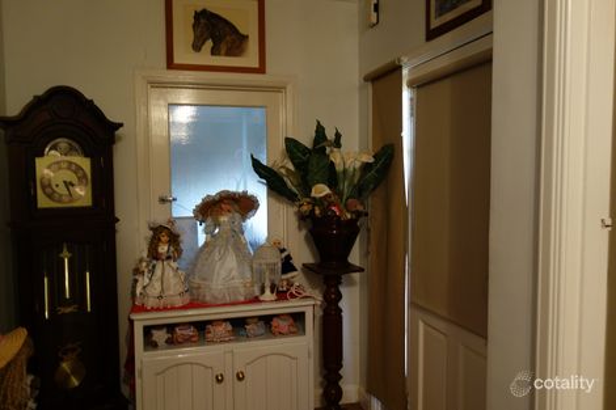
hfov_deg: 65.5
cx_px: 308
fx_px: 479
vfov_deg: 46.4
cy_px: 205
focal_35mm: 28
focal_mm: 10.42
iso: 400
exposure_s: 1/30
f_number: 2
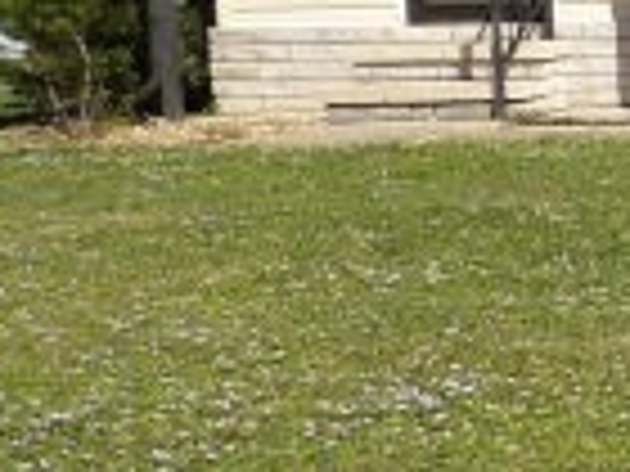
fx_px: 2002
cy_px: 139
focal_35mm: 110
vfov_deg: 13.4
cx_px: 1300
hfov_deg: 14.5
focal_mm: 4.3
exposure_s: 1/851
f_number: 4.6
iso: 100
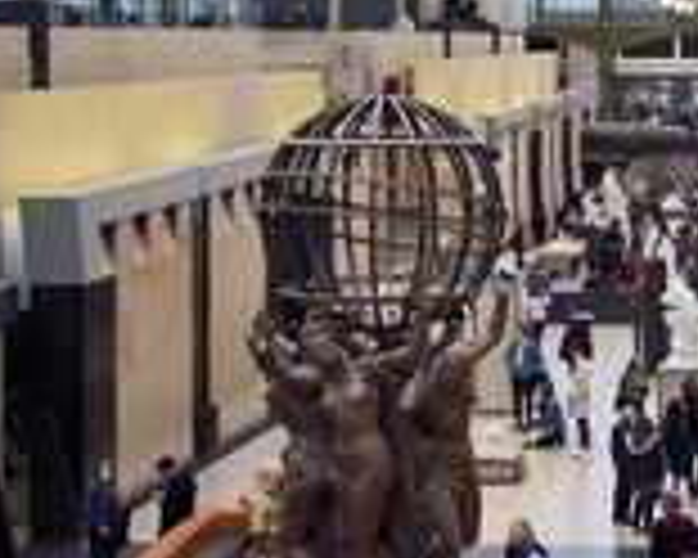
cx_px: 678
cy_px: 76
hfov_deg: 19.3
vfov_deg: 15.7
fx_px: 2004
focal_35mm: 97
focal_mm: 38
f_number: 8
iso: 800
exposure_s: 1/60
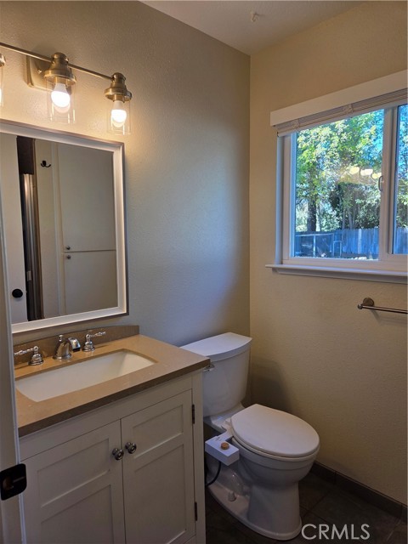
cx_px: 204
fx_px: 361
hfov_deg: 58.9
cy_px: 272
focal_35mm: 23
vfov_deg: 73.9
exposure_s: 1/120
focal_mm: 5.4
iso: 40
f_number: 1.8
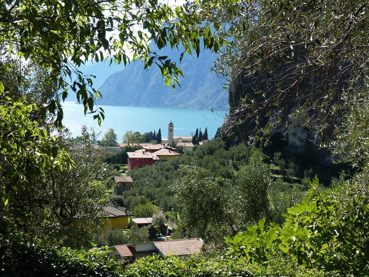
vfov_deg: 22.6
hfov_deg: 29.8
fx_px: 693
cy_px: 138
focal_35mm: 65
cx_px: 184
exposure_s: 1/250
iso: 80
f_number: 4.5
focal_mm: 11.5
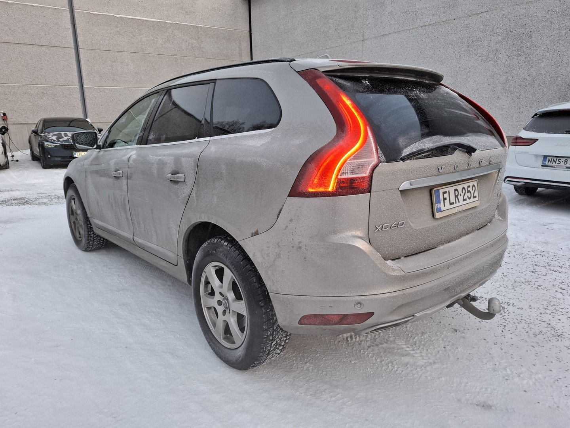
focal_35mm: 23
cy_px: 214
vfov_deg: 58.9
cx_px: 285
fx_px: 379
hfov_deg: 73.9
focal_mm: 5.54
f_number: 1.8
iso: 64
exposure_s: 1/100
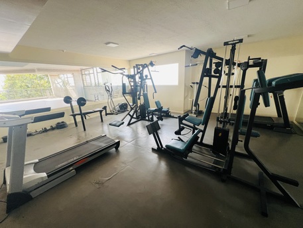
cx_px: 152
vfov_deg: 89.9
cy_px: 114
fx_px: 114
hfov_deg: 106.2
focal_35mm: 13
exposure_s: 1/100
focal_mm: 1.57
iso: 125
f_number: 1.8
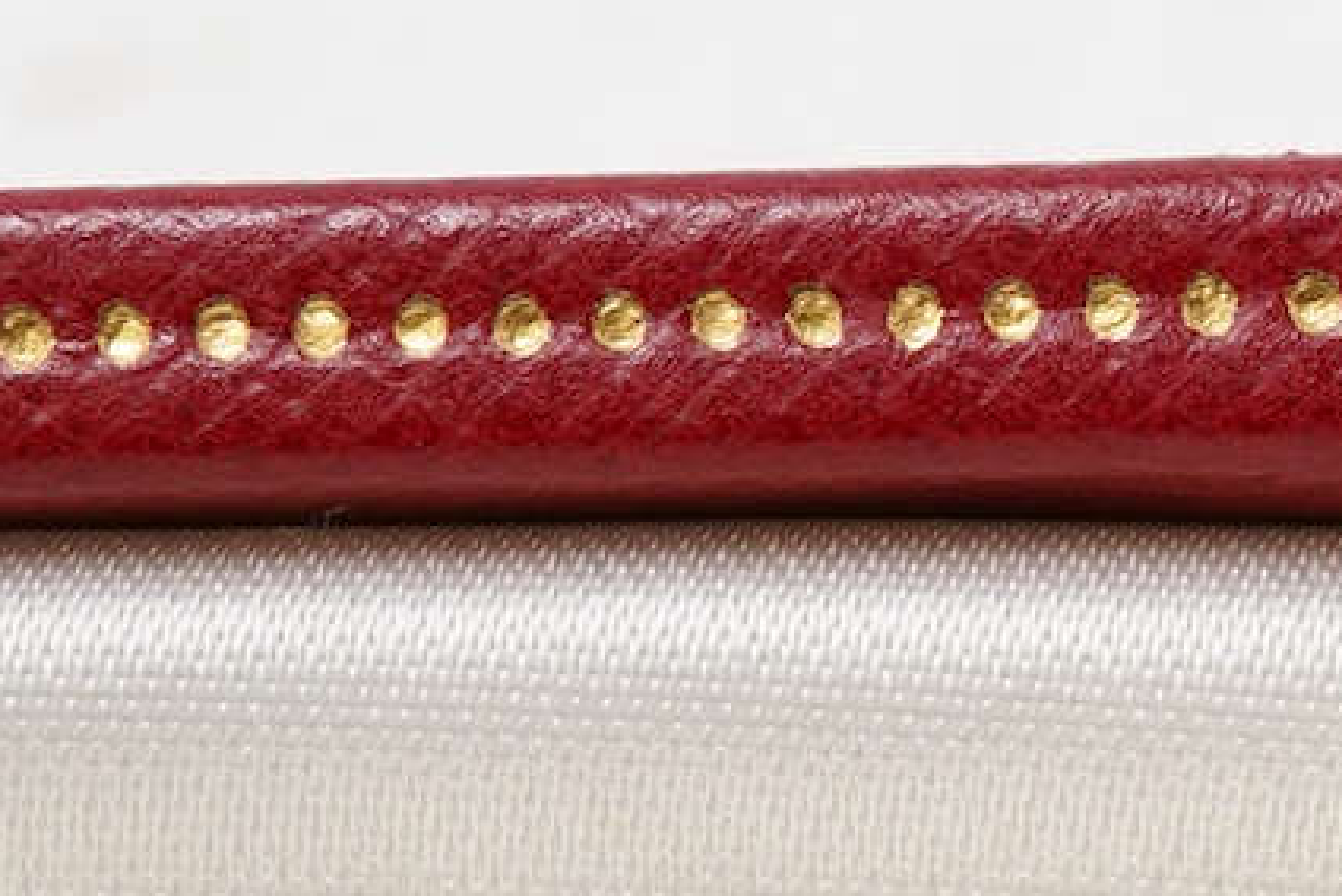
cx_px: 2261
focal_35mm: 191
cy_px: 1688
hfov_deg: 10.3
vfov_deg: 7.0
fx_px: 7122
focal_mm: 30
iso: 500
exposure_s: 1/125
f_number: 18
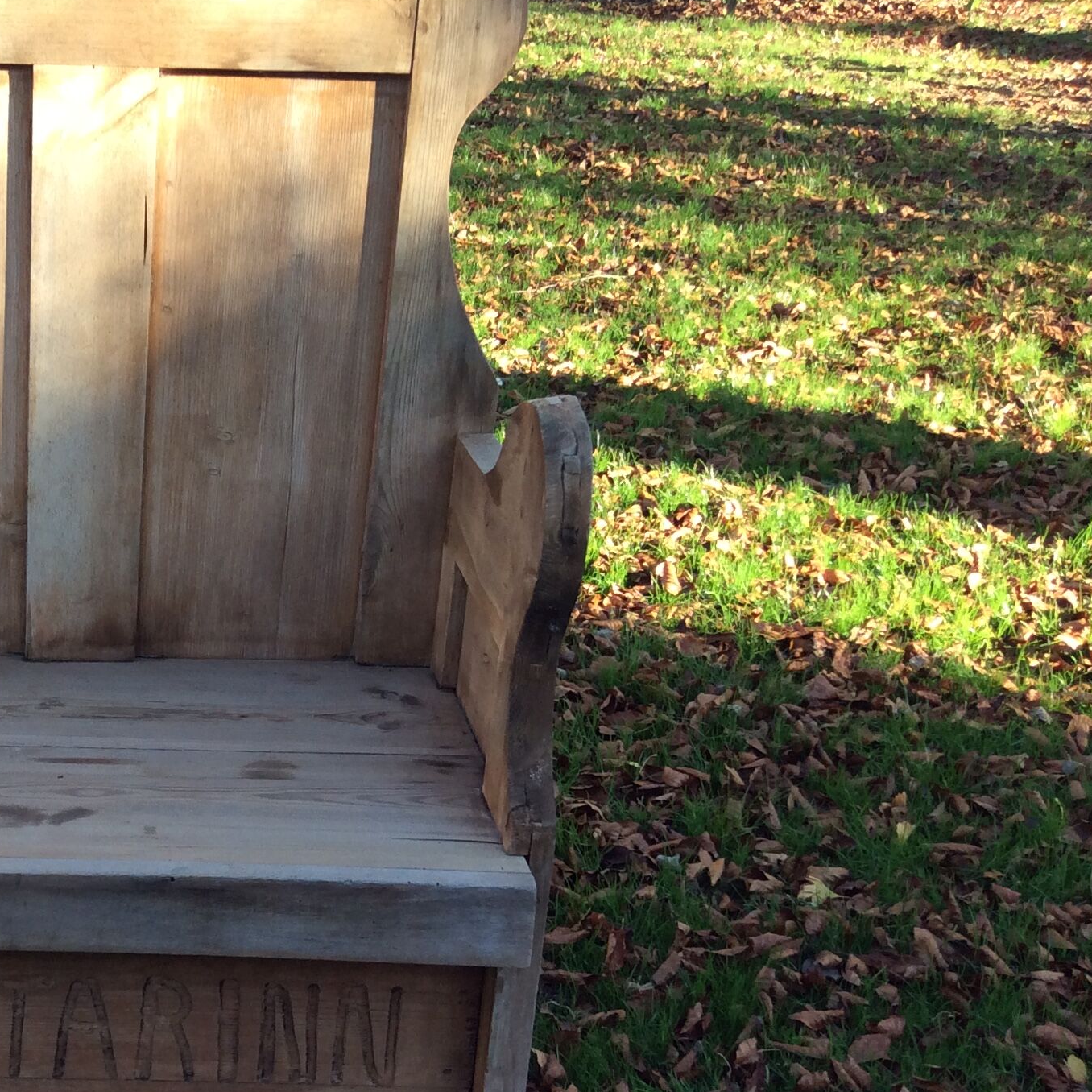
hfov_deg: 29.9
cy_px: 651
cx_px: 53
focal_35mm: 54
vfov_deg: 31.6
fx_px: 1927
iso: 32
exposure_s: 1/156
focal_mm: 3.3
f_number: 2.4
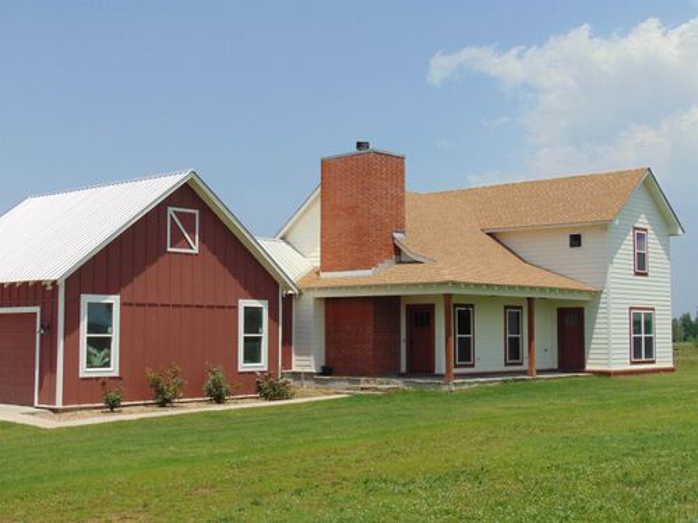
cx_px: 349
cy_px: 262
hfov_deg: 38.2
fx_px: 1008
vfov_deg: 29.1
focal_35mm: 50
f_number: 9
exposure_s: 1/320
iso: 80
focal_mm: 9
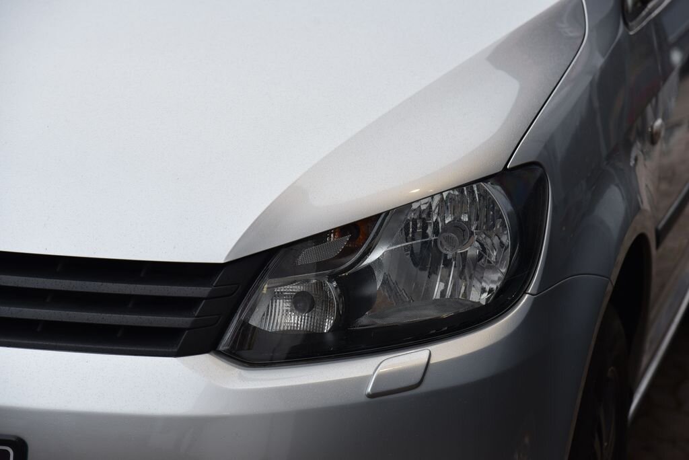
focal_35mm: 120
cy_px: 230
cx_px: 344
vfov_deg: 11.4
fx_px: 2298
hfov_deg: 17.1
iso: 500
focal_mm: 120
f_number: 5.6
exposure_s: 1/125
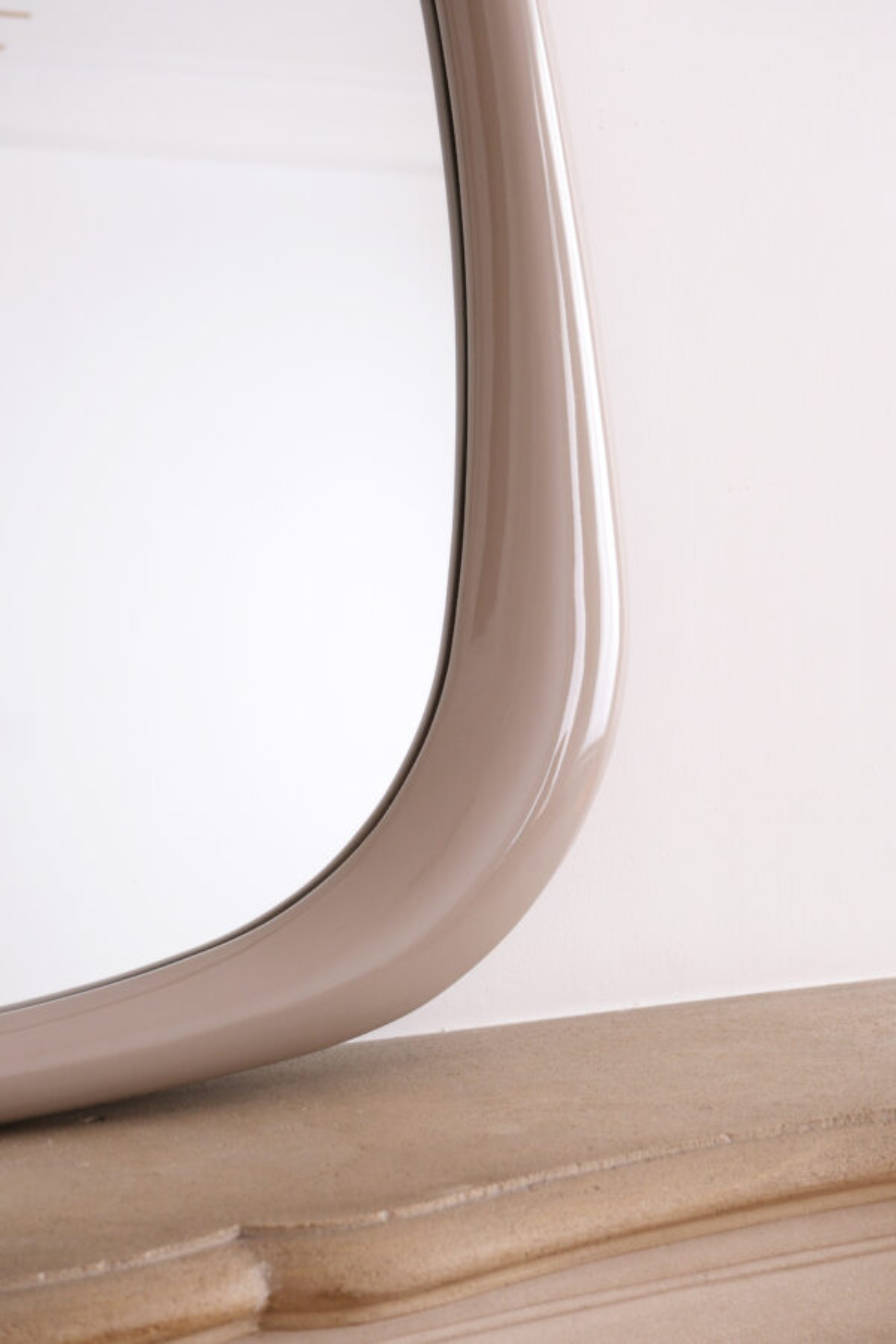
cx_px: 448
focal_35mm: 39
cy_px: 672
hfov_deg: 34.2
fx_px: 1456
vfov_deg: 49.6
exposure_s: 1/40
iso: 200
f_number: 4
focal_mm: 26
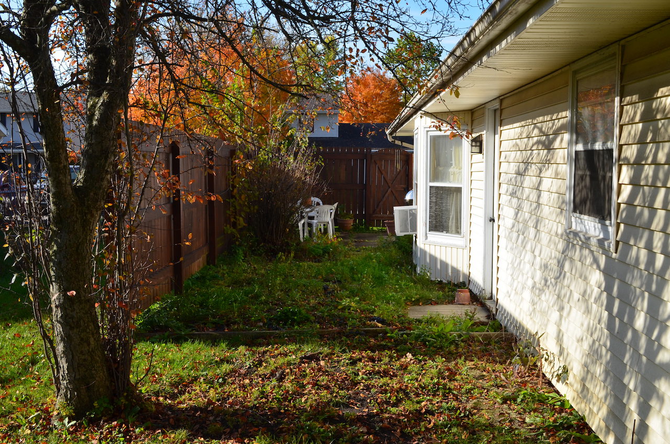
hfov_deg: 43.7
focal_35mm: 45
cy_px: 222
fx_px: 836
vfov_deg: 29.7
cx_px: 335
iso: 280
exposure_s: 1/250
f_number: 10
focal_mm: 30
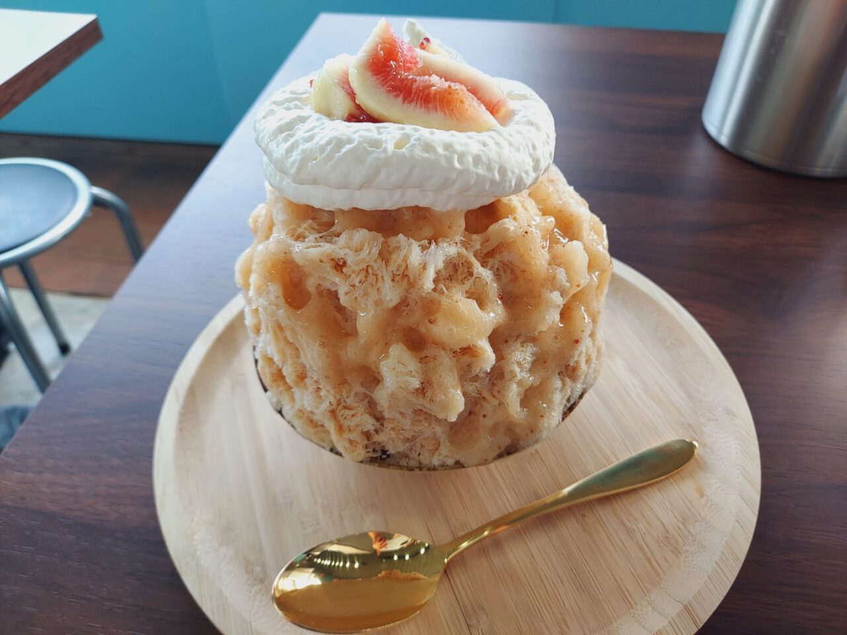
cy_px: 318
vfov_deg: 54.9
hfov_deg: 69.4
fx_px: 612
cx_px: 424
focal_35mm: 25
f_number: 2
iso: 64
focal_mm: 4.6
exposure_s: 1/60
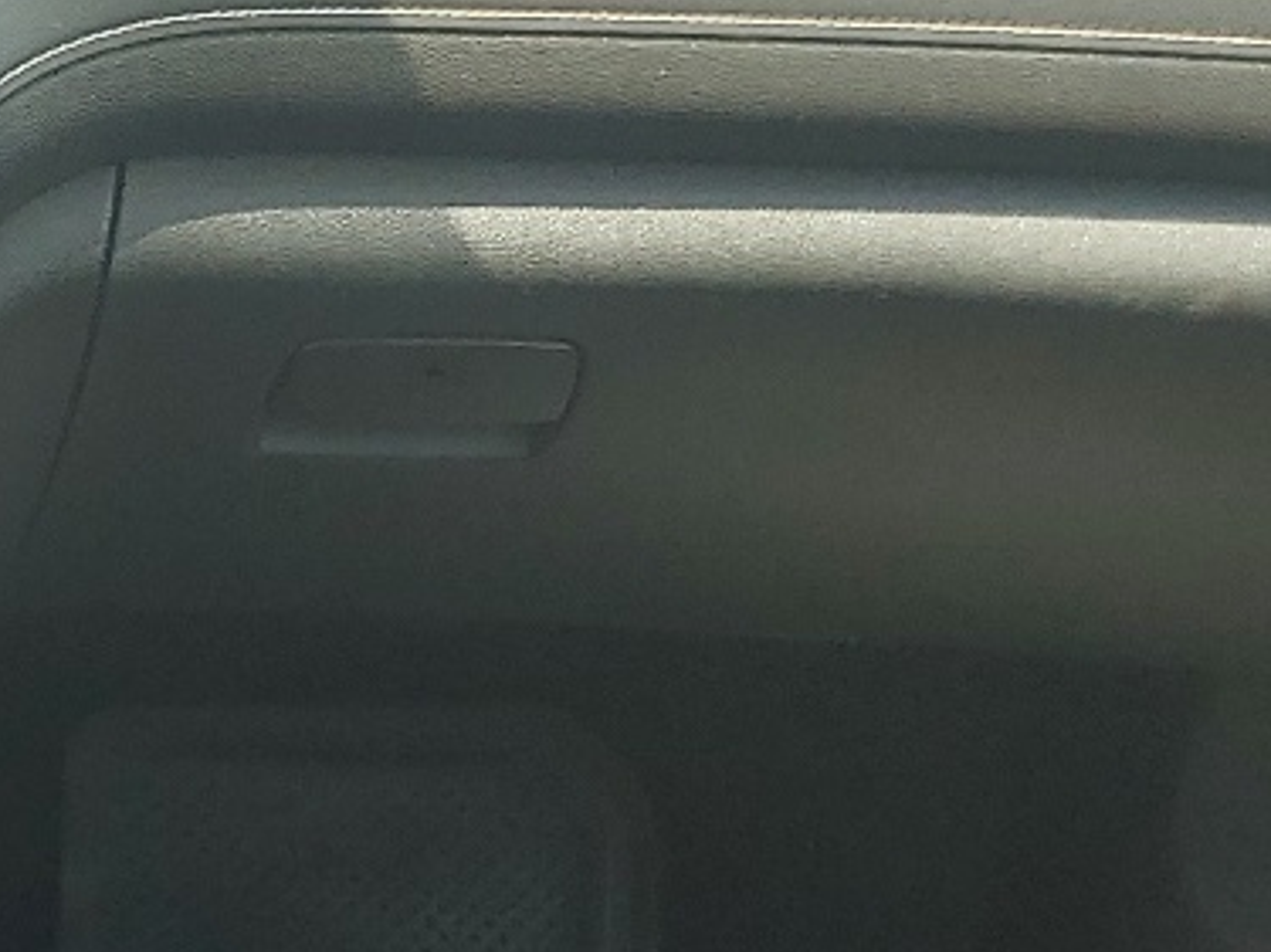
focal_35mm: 111
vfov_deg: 12.9
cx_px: -834
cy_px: 1203
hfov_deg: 15.8
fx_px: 4074
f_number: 1.5
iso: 50
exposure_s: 1/270
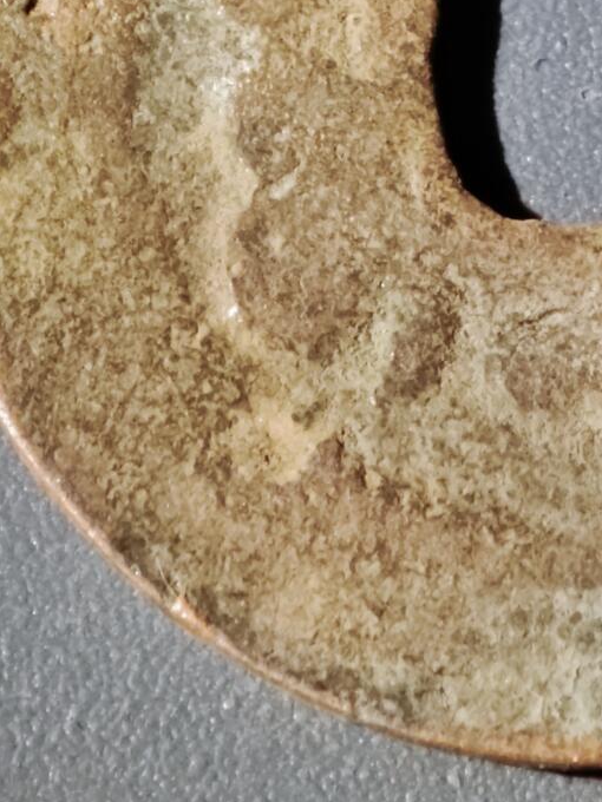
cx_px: 626
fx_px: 7119
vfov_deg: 6.4
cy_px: 149
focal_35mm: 307
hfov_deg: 4.8
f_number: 2
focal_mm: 9
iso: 400
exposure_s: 1/100
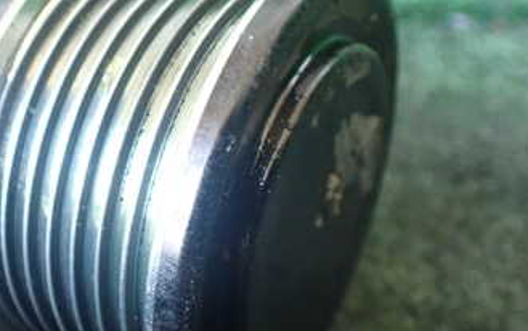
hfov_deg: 34.2
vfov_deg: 22.4
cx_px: 120
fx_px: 835
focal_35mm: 58
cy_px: 182
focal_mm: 5.4
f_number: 2.3
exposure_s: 1/50
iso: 800
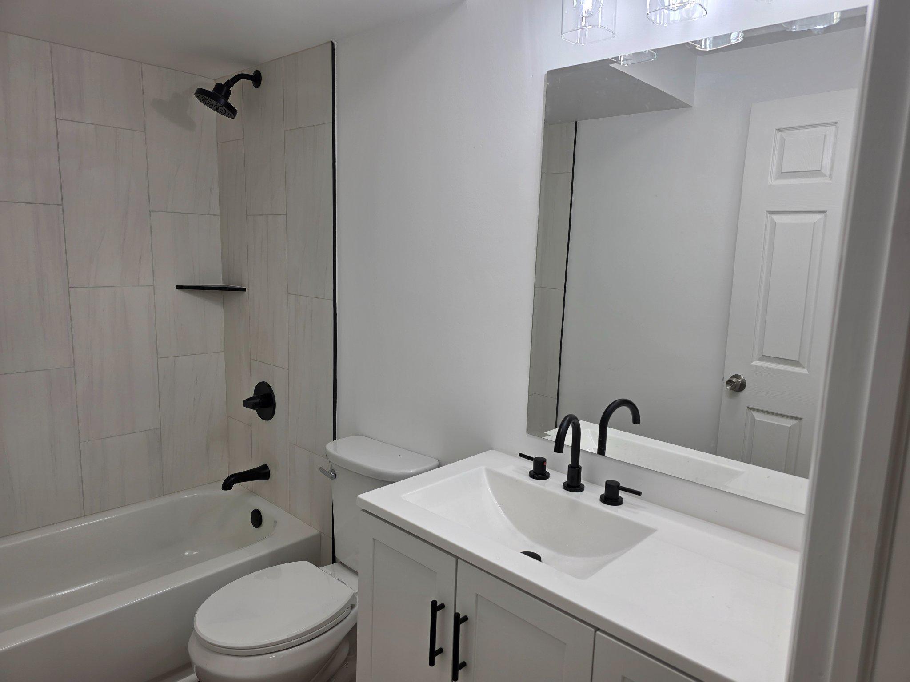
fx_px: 605
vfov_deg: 58.9
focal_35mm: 23
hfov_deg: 73.9
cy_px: 341
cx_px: 455
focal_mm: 6.3
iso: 32
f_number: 1.7
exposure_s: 1/120
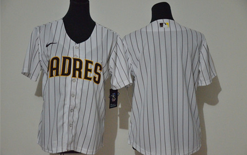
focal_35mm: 92
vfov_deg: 14.2
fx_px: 620
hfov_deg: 22.5
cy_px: 78
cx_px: 124
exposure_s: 1/50
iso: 4000
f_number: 5
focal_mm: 60
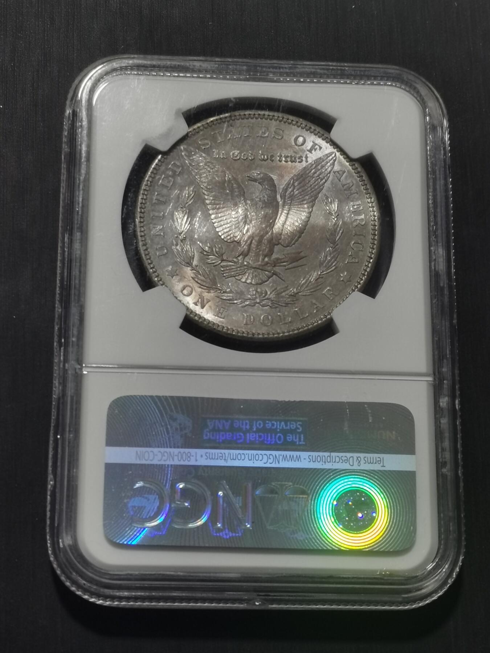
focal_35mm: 80
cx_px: 245
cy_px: 326
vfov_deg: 24.4
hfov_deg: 18.4
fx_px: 1510
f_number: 1.8
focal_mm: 5.58
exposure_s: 1/180
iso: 64
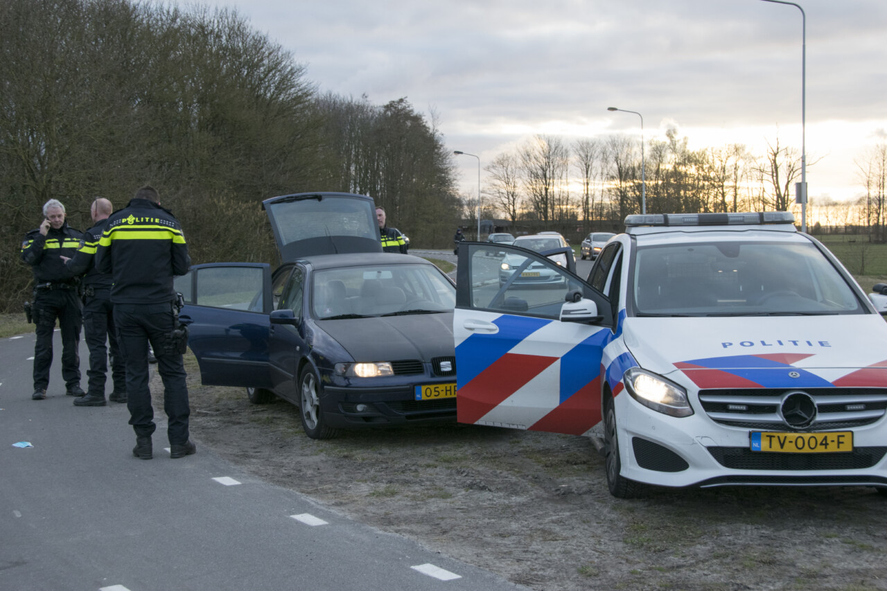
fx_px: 1330
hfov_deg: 36.9
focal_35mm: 54
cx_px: 444
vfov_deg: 25.1
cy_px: 296
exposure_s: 1/200
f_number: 7.1
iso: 500
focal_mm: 36
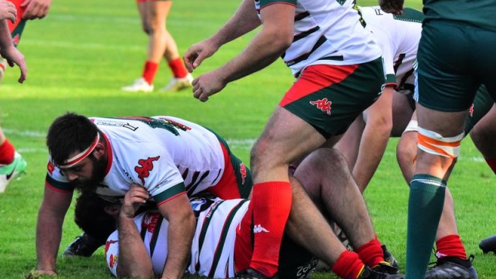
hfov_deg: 5.1
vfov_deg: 2.9
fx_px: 5577
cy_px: 49
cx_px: 236
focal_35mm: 424
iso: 2500
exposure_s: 1/1600
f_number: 6.3
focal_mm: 170
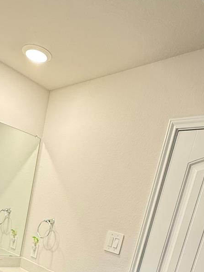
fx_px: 283
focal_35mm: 36
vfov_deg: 43.6
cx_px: 48
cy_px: 275
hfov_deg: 38.5
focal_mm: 2.22
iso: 320
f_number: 2.2
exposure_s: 1/60
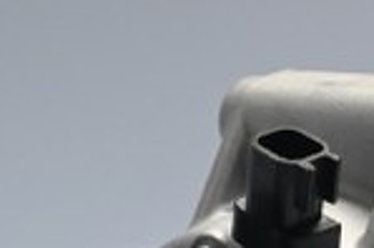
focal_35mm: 199
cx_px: 417
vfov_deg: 6.8
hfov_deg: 10.2
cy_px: 353
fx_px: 2065
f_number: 5
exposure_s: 1/125
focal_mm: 33
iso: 1600
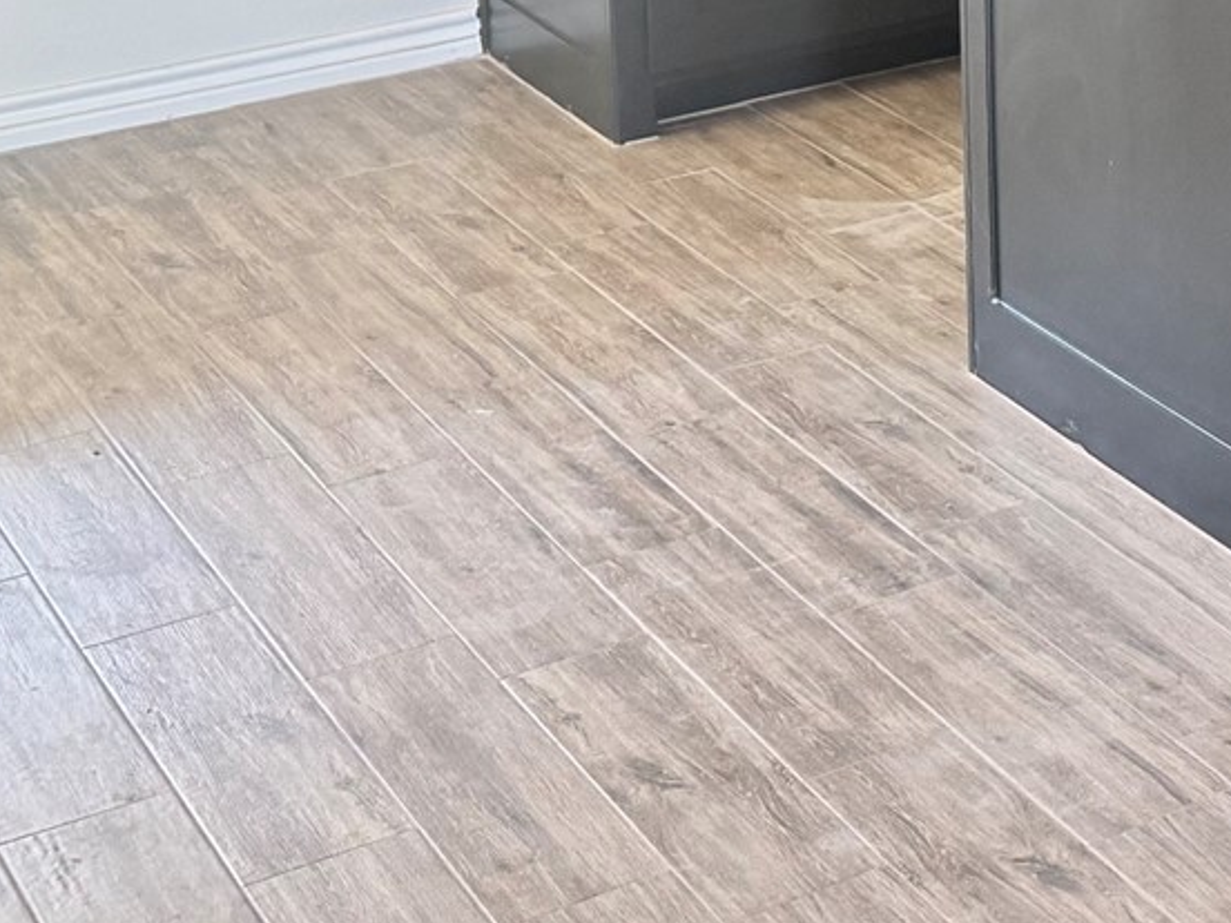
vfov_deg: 14.9
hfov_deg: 18.6
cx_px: 2014
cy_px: -609
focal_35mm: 89
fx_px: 3165
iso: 200
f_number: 1.78
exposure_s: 1/106
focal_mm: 6.76
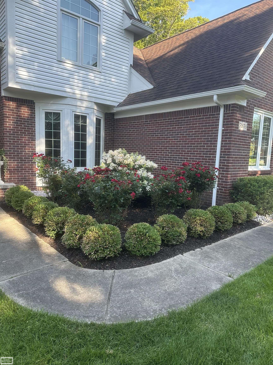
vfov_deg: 71.6
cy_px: 182
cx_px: 136
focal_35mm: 24
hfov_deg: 56.8
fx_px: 252
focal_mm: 6.86
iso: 80
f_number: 1.78
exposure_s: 1/464
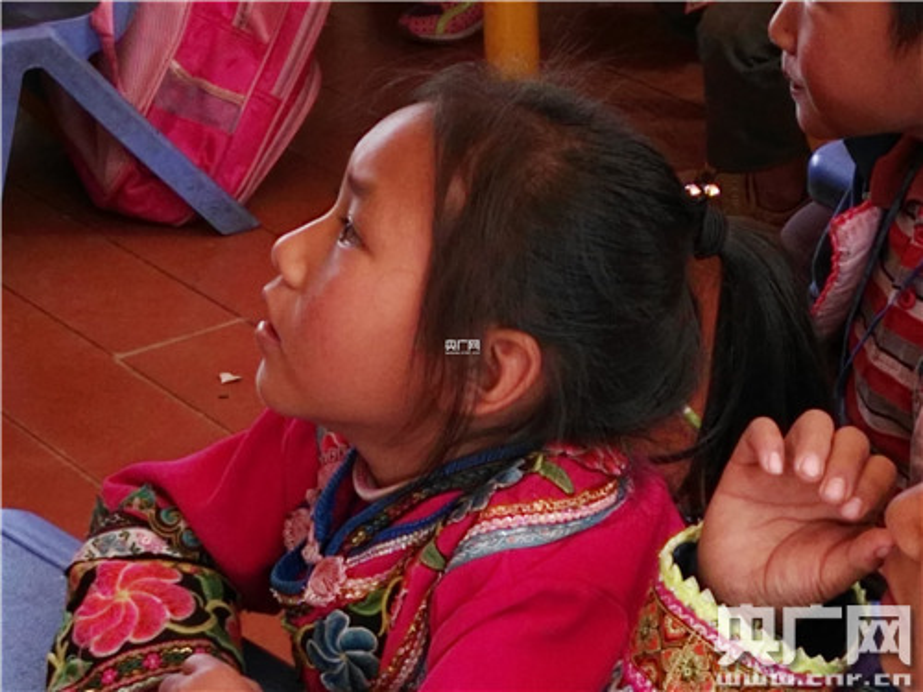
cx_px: 462
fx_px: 747
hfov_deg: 63.4
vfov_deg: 49.7
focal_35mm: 28
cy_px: 346
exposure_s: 1/100
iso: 97
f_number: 2
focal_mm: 2.96
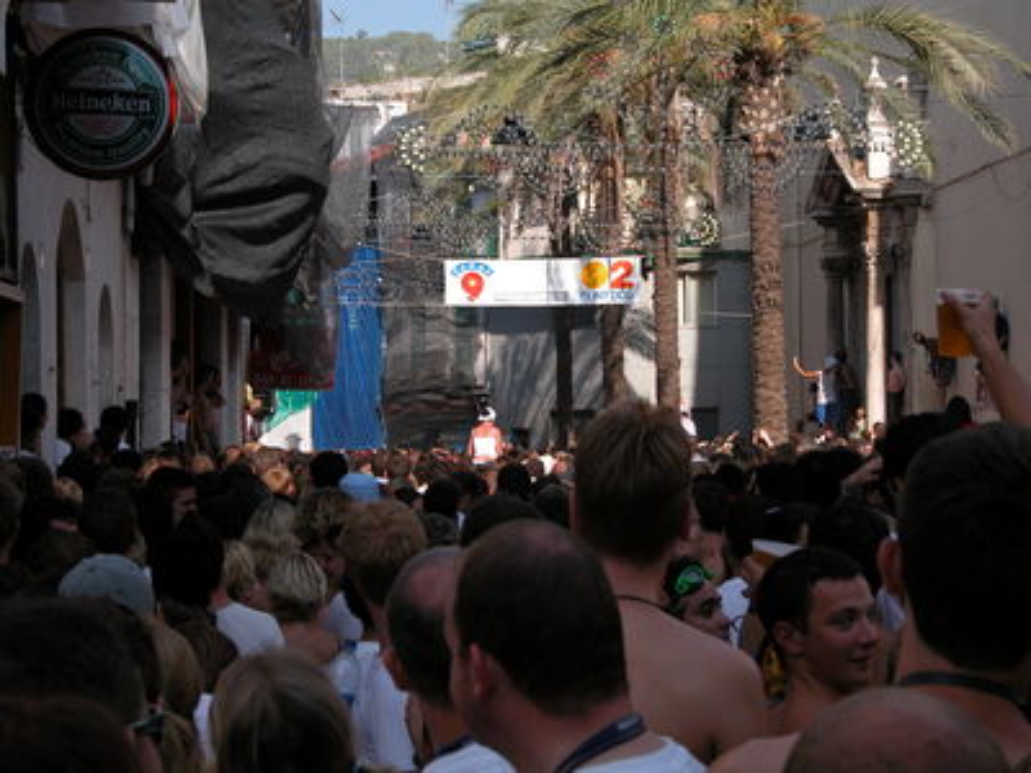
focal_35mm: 100
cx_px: 516
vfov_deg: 14.8
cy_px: 386
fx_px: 2978
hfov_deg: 19.6
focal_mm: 25.4
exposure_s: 1/438
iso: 100
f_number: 5.1
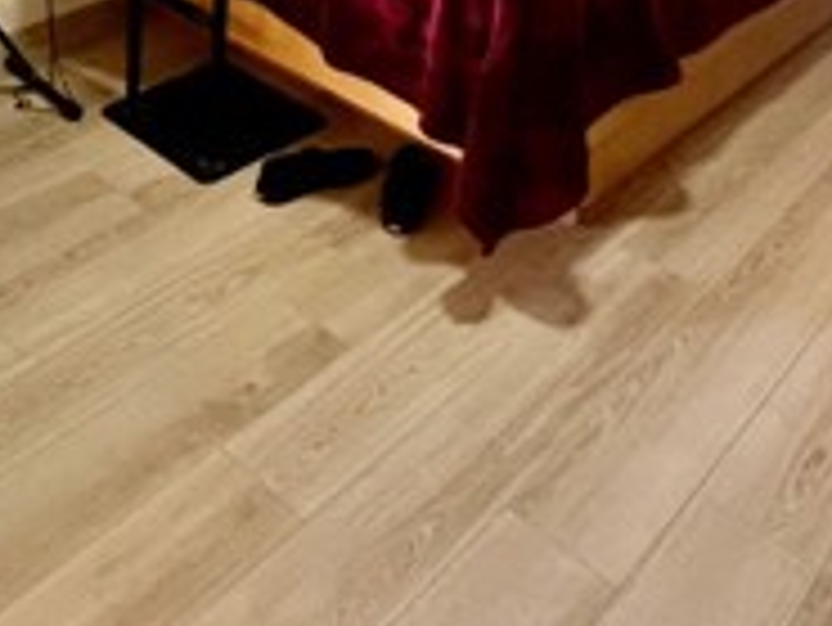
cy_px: -302
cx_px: 301
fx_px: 1082
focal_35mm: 45
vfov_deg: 25.0
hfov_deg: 41.7
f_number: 1.8
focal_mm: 1.57
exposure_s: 1/60
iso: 500
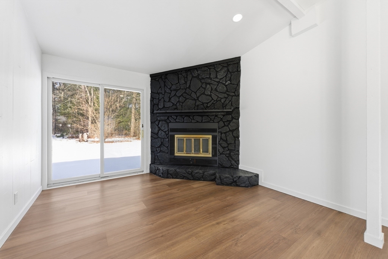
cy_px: 130
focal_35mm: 14
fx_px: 151
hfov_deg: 104.2
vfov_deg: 81.3
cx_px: 194
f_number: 7.1
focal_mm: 14
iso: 100
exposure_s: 1/125
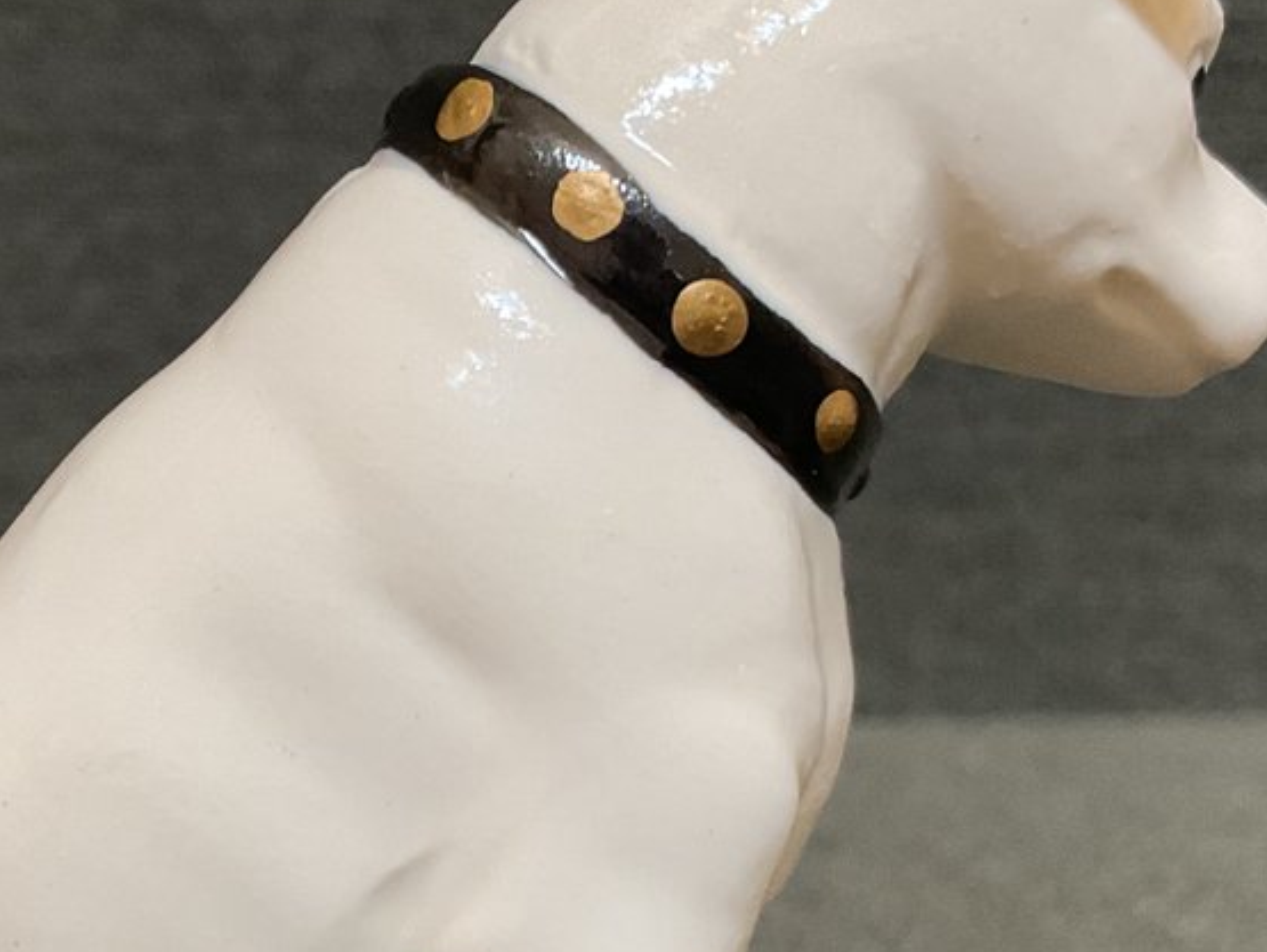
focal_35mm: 79
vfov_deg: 18.5
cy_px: 736
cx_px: 446
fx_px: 2893
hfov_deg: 24.6
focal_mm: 3
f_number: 1.8
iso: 80
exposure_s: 1/60
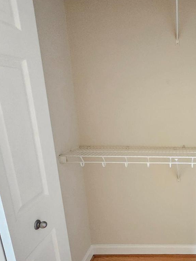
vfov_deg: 66.5
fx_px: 196
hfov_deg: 46.8
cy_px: 159
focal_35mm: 26
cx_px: 183
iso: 2500
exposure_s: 1/24
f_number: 2.2
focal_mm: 2.2
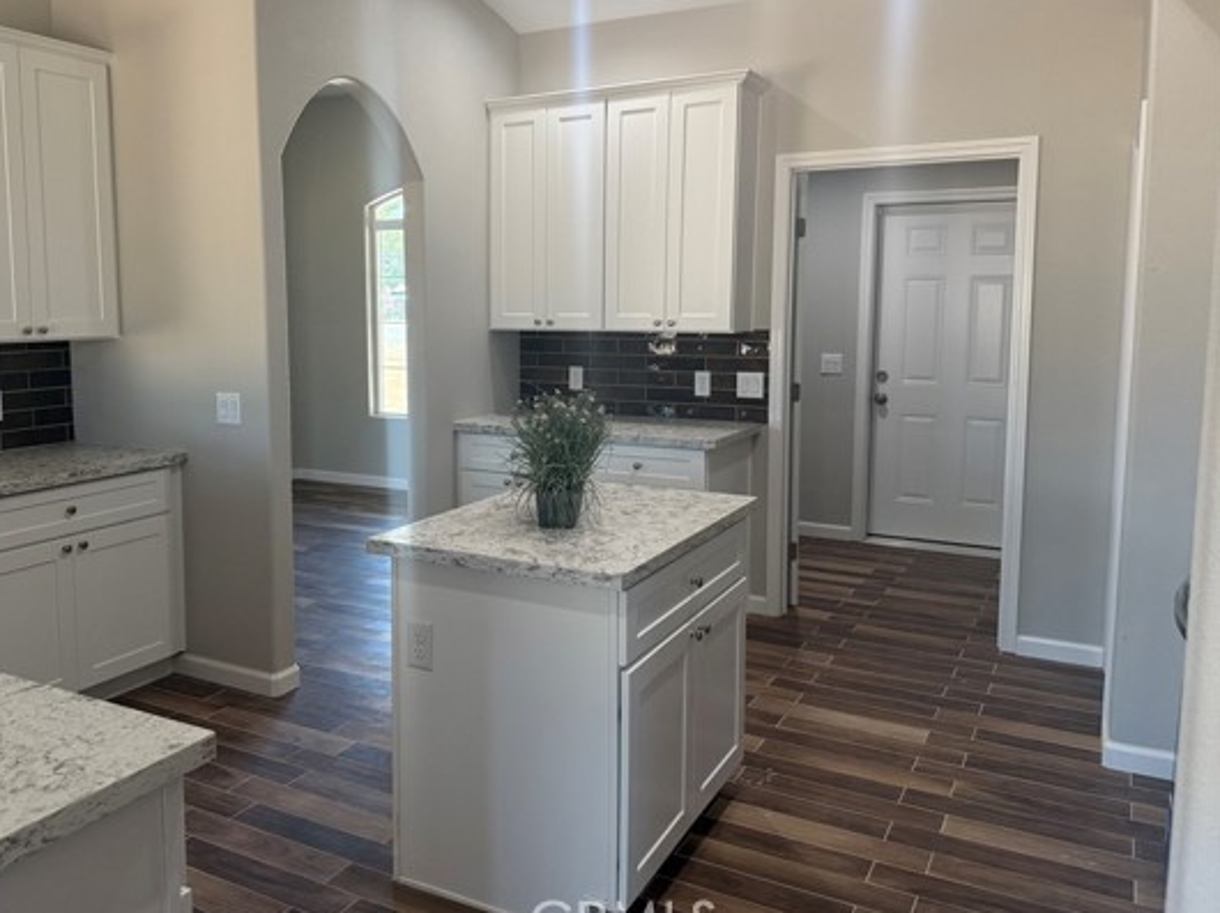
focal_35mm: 29
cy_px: 402
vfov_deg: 48.1
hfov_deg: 61.2
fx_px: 1022
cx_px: 488
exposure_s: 1/188
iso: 200
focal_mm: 6.76
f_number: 1.78
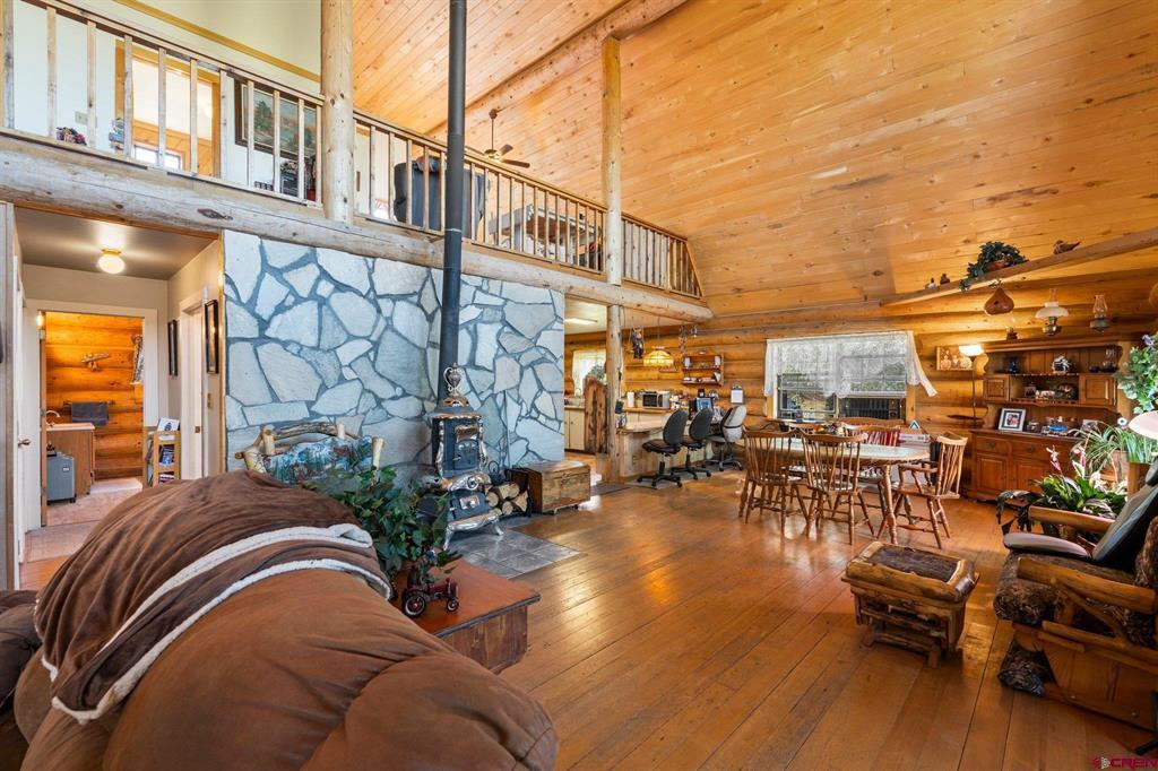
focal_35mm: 16
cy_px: 386
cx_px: 579
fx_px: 514
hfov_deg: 96.8
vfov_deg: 73.7
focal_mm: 16
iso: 400
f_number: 8
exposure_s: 1/2
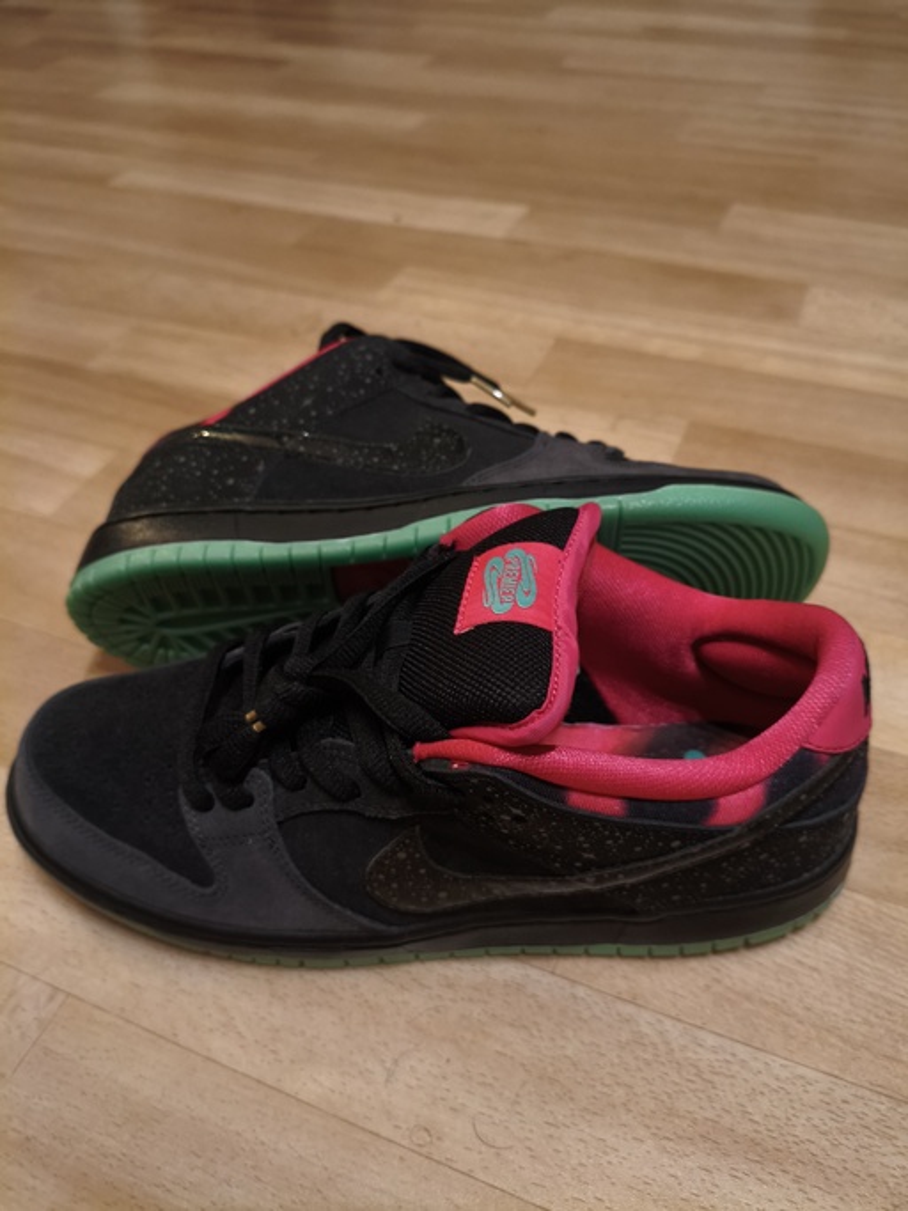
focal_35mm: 26
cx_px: 454
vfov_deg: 67.3
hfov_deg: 53.0
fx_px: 910
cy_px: 606
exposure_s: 1/33.3
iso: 1000
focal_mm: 4.94
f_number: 1.5
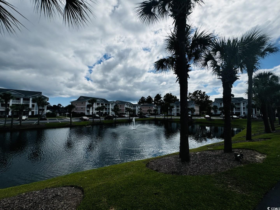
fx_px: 113
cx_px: 140
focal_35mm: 14
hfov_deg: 102.1
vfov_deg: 85.7
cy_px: 105
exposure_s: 1/4630
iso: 50
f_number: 2.2
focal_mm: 2.22
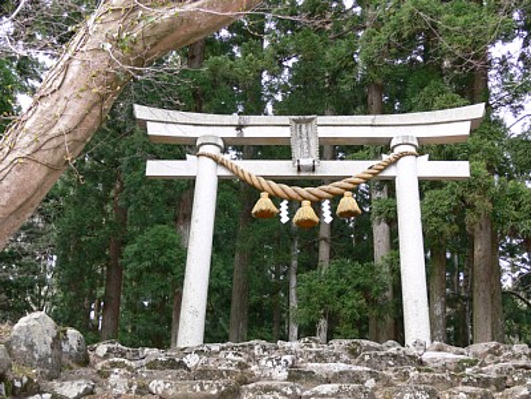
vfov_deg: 23.3
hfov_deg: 30.7
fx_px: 966
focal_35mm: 63
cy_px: 200
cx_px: 266
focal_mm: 13.3
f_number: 3.2
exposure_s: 1/60
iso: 80
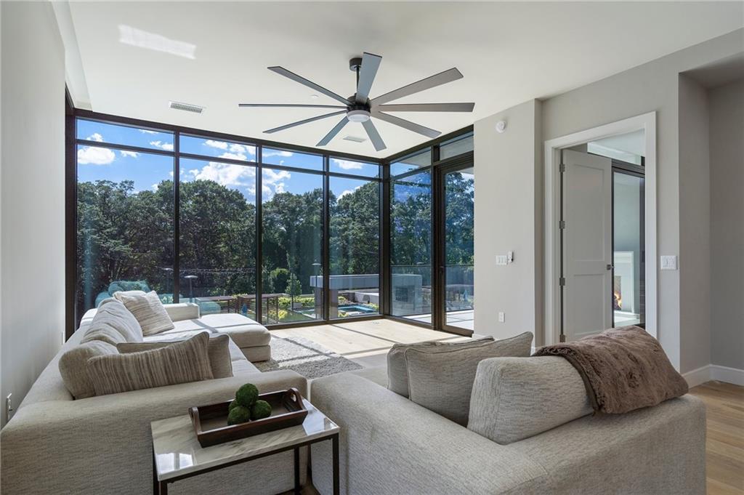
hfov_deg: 90.0
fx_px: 372
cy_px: 248
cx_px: 372
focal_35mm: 18
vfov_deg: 67.3
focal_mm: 18
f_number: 8
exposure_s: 1/80
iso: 640
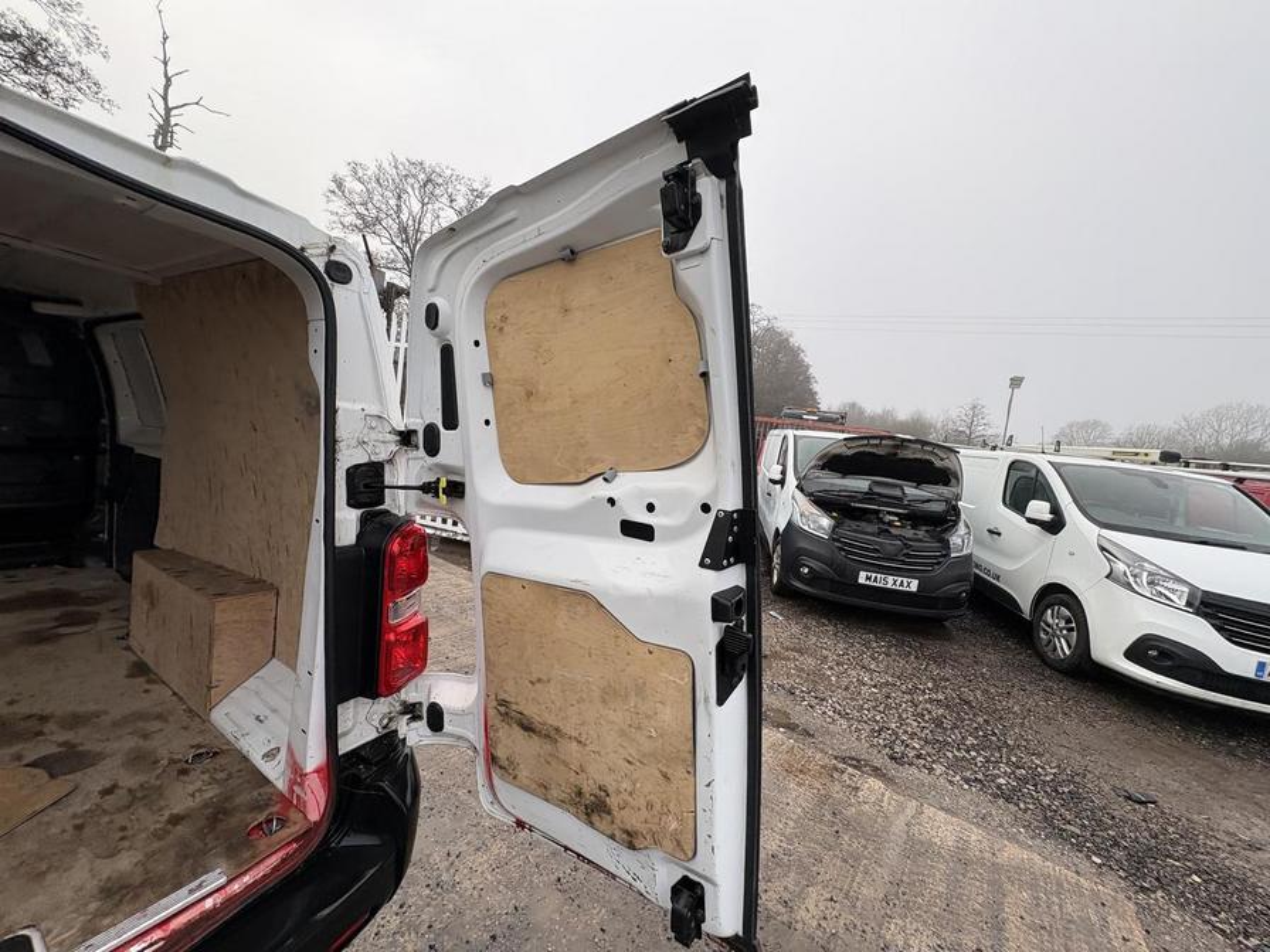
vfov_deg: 85.7
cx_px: 635
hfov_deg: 102.1
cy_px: 476
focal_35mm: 14
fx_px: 514
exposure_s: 1/332
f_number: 2.2
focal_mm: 2.22
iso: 40
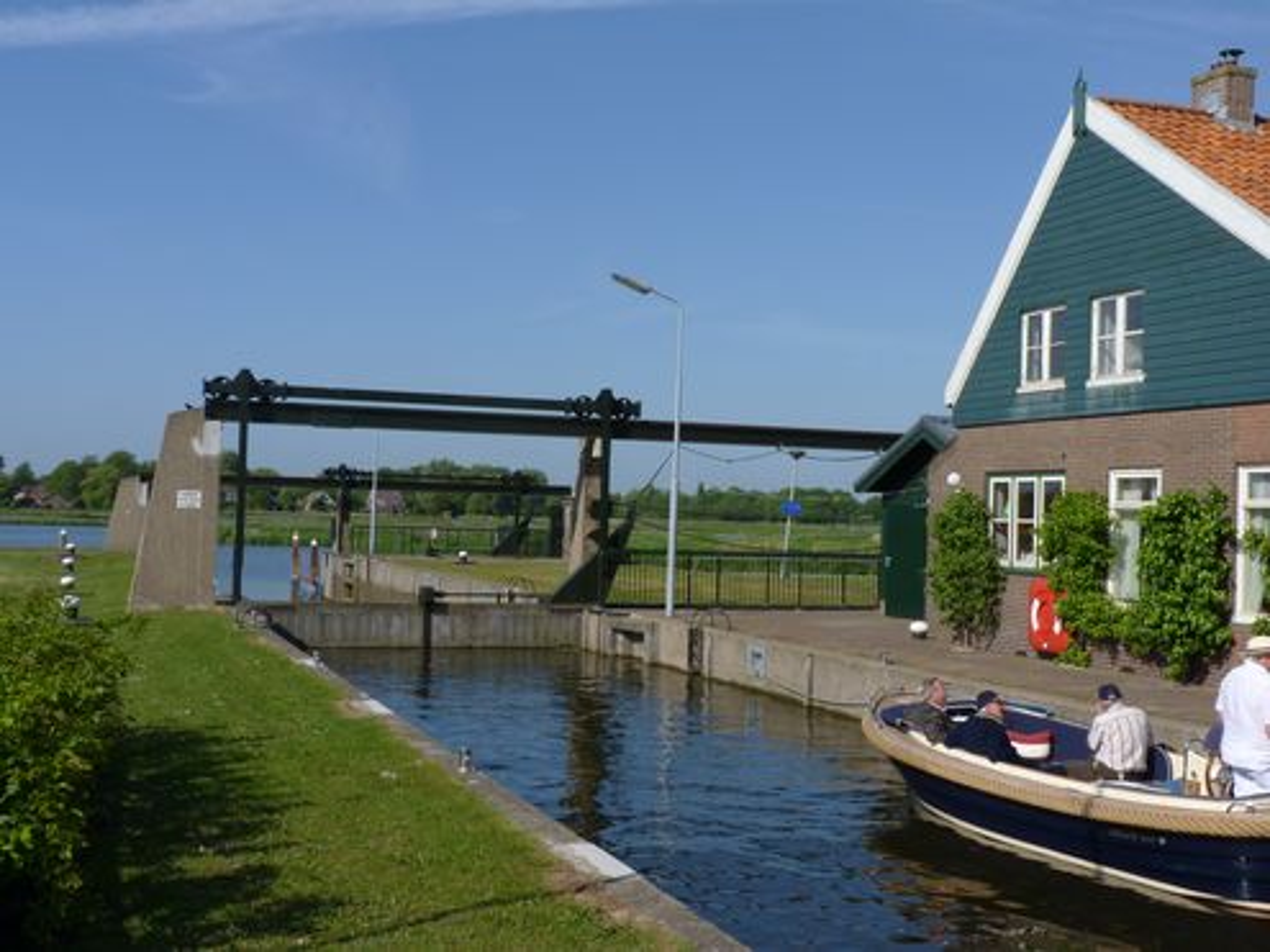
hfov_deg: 44.8
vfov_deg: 34.3
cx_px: 635
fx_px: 1541
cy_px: 476
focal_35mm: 42
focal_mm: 7.4
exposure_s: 1/500
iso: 80
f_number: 5.6
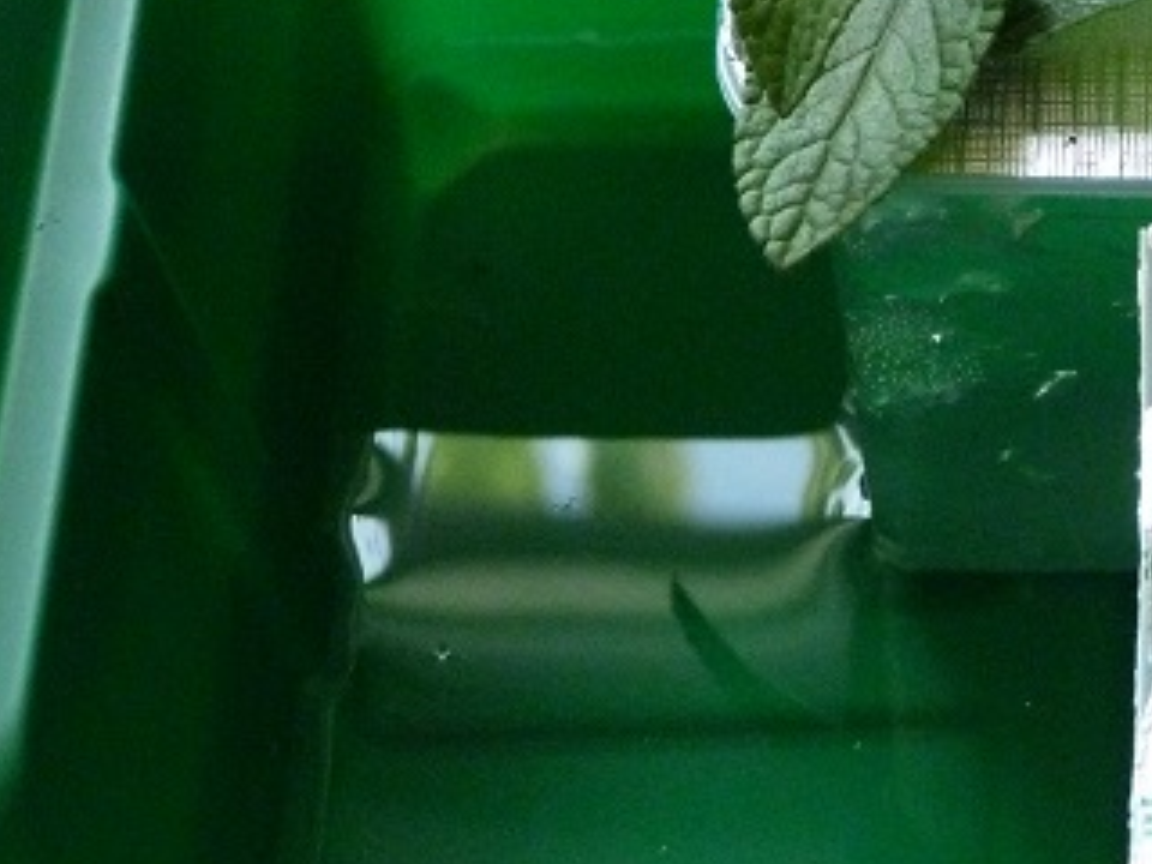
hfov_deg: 13.2
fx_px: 4826
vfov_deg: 10.1
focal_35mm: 145
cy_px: -68
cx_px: 1422
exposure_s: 1/125
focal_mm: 10.5
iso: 640
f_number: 3.2
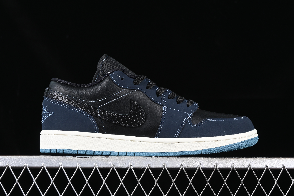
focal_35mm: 75
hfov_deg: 27.0
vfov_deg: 18.2
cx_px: 147
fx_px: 612
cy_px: 98
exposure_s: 1/60
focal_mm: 50
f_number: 6.3
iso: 160
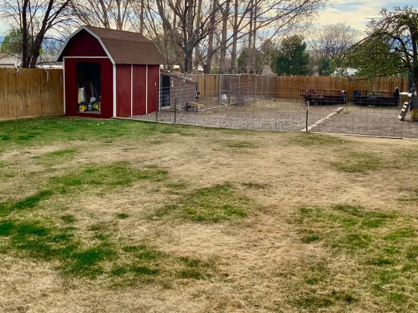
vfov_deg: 38.4
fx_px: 447
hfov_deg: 50.1
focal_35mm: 37
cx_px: 212
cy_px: 118
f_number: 1.8
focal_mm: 3
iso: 16
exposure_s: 1/1250
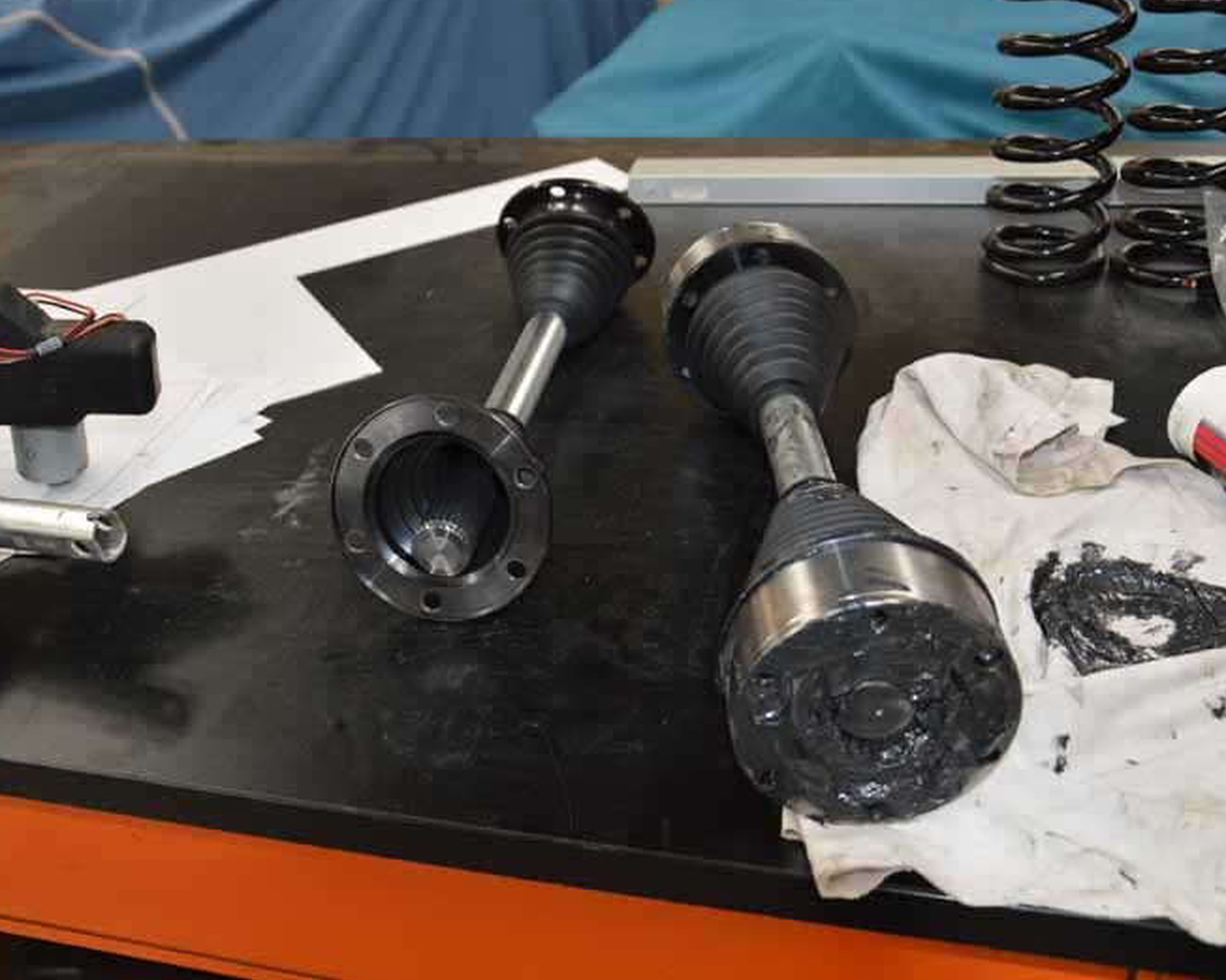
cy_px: 487
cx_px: 583
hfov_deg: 47.9
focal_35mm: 38
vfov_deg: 39.1
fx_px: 1378
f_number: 3.8
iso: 500
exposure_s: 1/60
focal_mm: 22
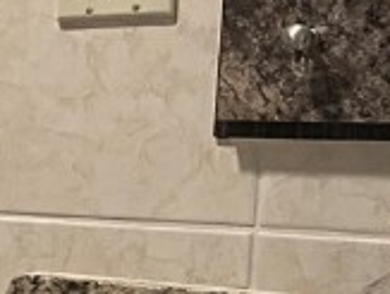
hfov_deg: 11.0
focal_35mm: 163
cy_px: 390
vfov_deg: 9.0
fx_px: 1840
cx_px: -380
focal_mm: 5.1
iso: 640
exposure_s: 1/40
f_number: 1.6
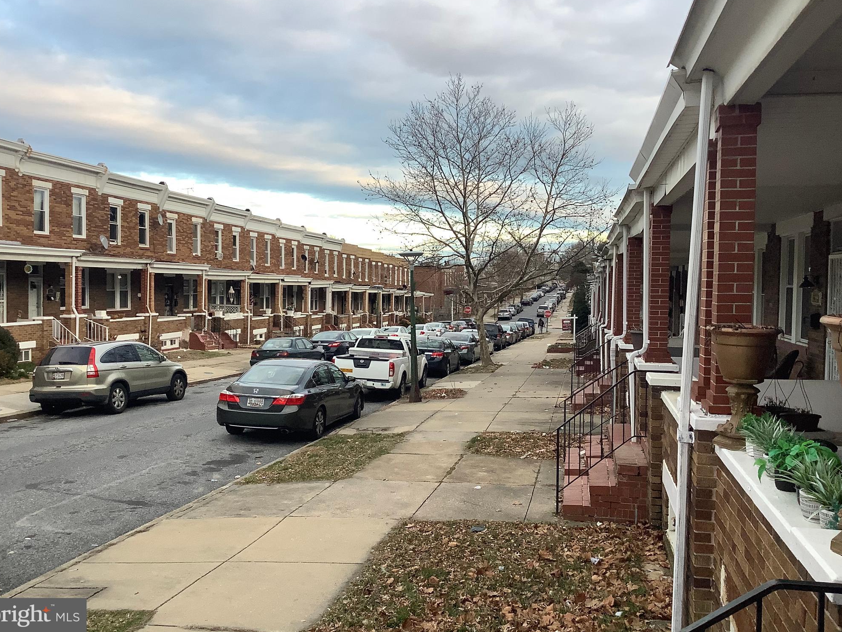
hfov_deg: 56.8
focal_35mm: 32
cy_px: 307
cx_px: 415
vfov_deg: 44.2
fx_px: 778
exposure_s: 1/120
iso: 64
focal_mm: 3.3
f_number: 2.4
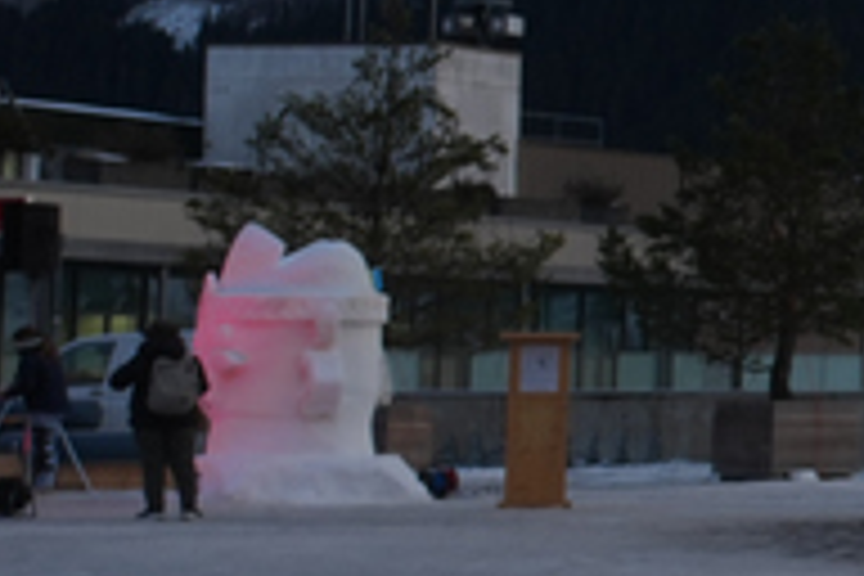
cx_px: 2416
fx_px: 3000
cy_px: 212
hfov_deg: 11.5
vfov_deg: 11.0
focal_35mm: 125
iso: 200
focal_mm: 20
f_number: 4
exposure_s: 1/125
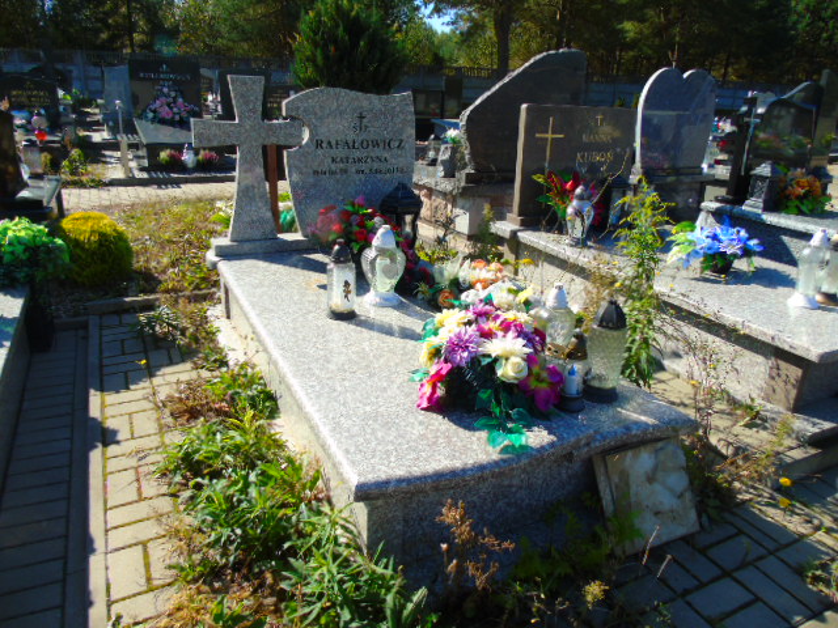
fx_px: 605
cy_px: 314
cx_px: 419
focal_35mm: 25
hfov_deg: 69.4
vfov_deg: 54.9
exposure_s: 1/500
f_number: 3.4
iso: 80
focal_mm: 4.4
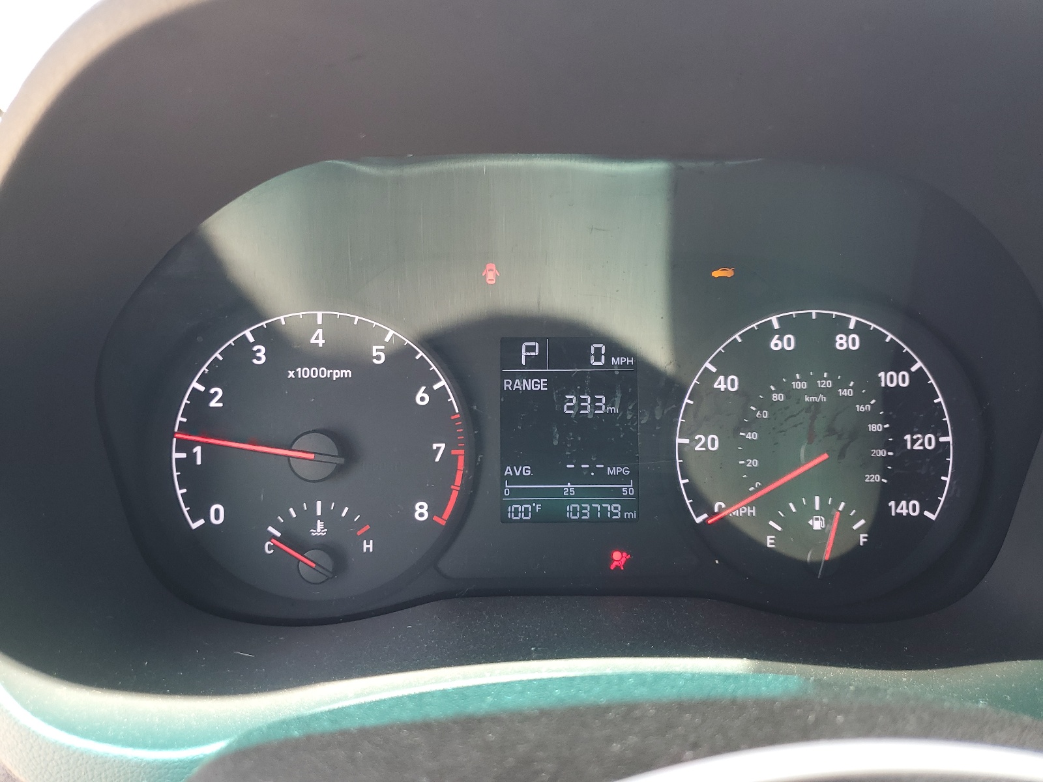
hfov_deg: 67.3
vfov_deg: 53.1
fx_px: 783
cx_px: 522
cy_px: 391
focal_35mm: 26
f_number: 1.5
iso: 53
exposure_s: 1/60.2
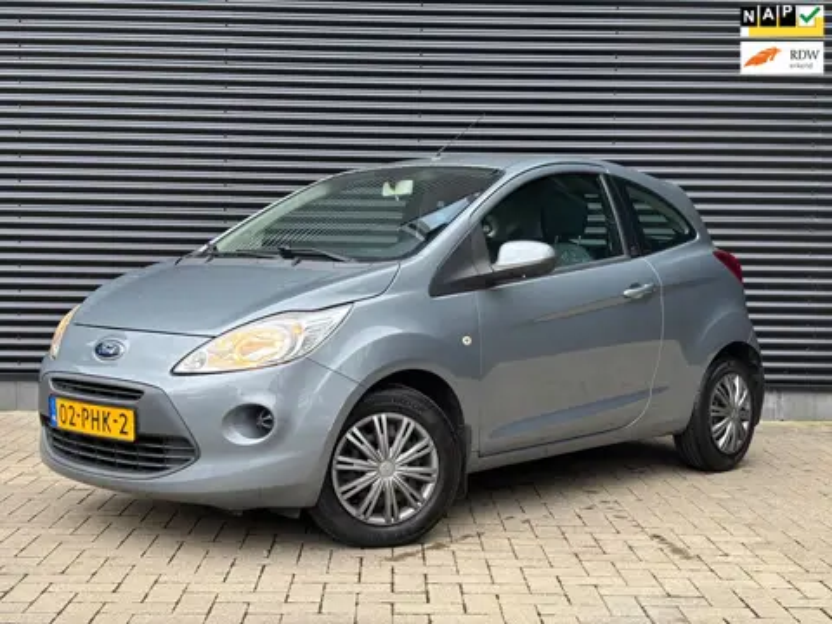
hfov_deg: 36.8
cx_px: 416
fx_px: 1250
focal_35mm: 52
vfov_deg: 28.0
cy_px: 312
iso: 50
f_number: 1.6
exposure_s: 1/134
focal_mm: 5.96
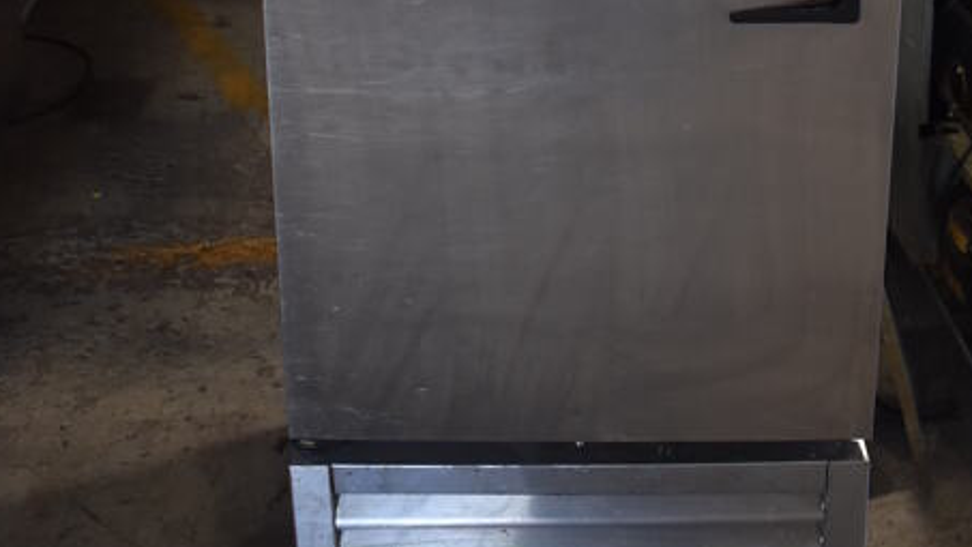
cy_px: -261
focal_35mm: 57
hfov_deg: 36.4
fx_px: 1469
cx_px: 594
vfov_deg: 18.7
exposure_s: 1/160
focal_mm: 18
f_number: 3.5
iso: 800
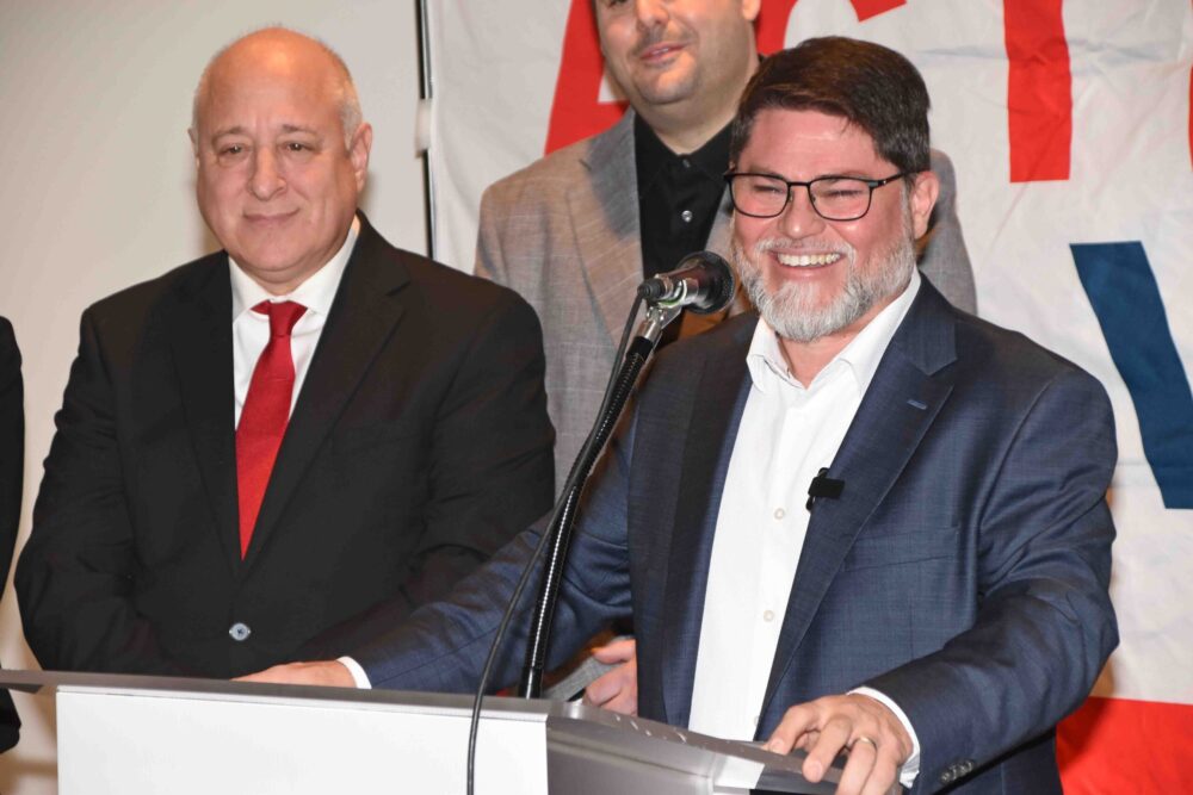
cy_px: 398
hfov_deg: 14.9
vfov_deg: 9.9
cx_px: 596
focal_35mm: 138
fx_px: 4574
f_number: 7.1
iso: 800
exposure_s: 1/60
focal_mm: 92
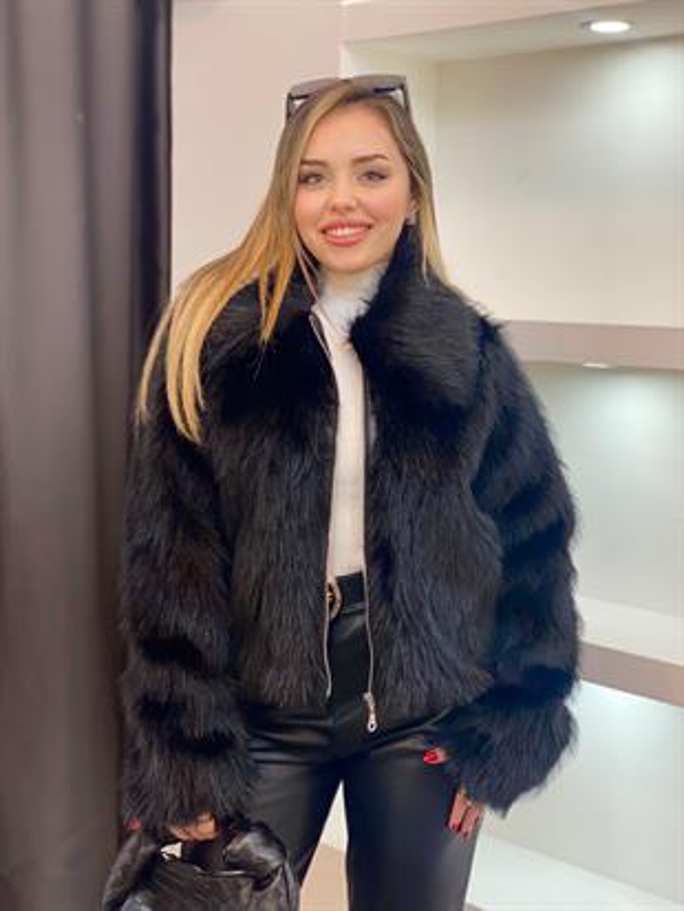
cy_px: 456
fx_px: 1369
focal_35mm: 52
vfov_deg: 36.8
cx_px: 342
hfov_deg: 28.0
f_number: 2
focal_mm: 6
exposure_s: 1/100
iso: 125
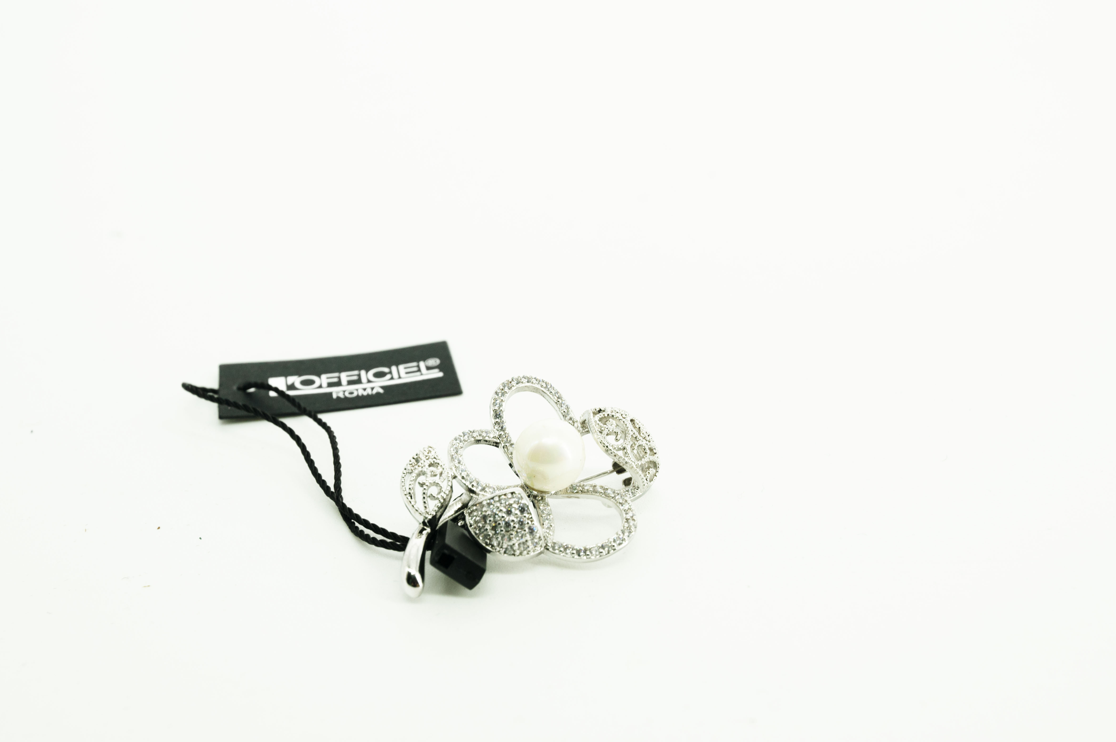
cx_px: 511
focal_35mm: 45
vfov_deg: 29.7
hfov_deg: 43.6
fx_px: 1394
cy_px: 466
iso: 200
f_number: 11
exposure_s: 1/60
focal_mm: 35
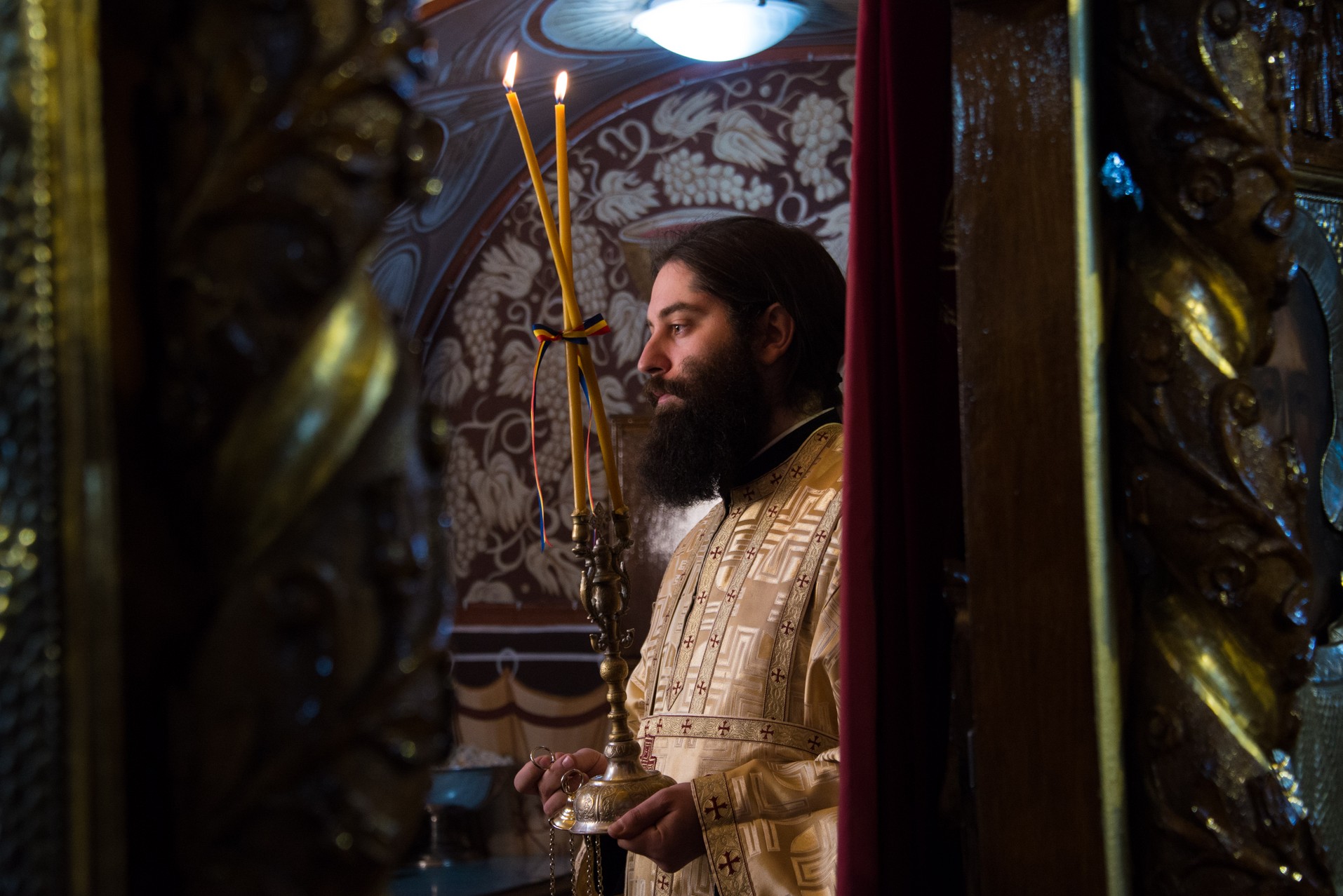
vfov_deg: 16.7
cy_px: 448
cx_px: 672
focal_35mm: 82
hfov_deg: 24.8
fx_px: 3060
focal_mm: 82
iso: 2000
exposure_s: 1/60
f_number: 5
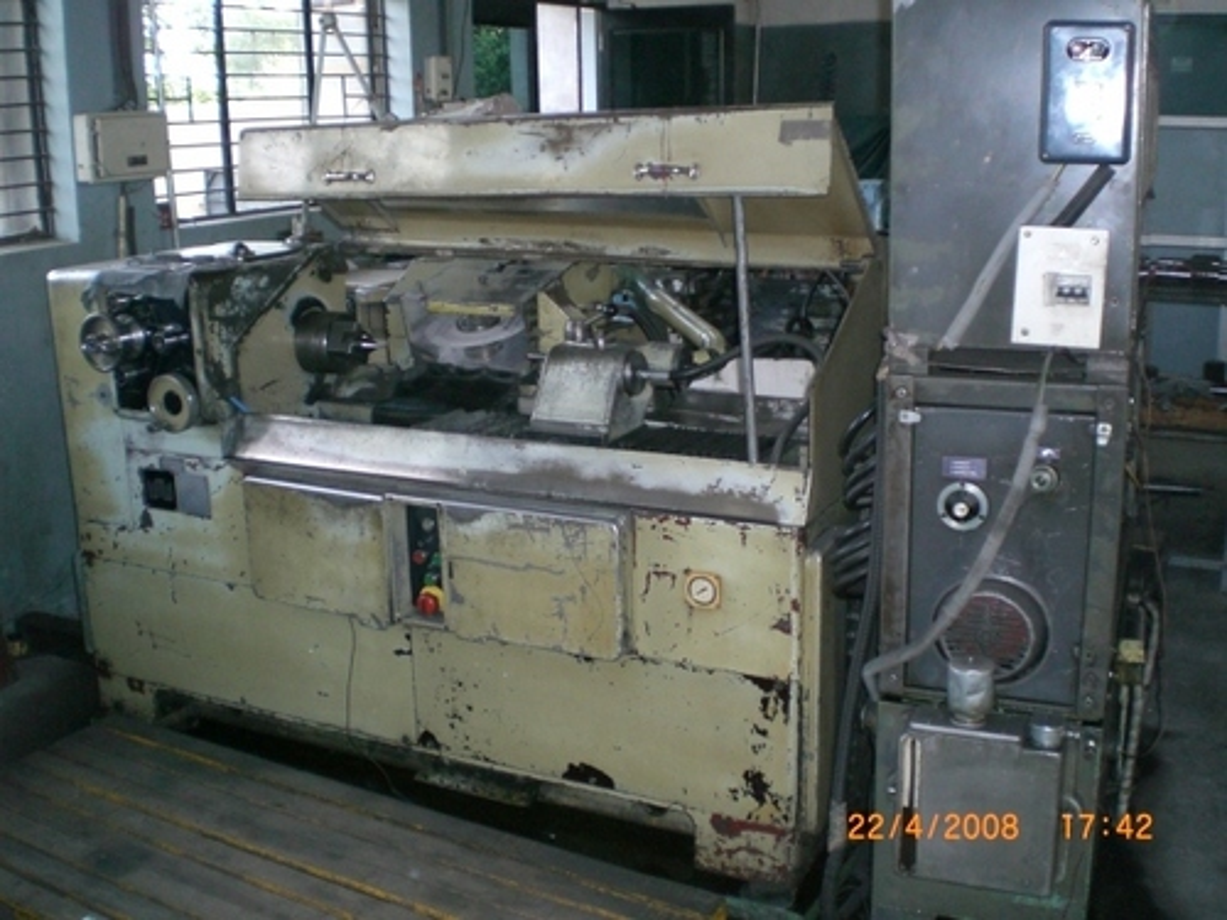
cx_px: 614
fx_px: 1347
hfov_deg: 49.0
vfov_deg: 37.7
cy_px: 460
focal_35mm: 38
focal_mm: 6.3
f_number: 3.1
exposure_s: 1/60
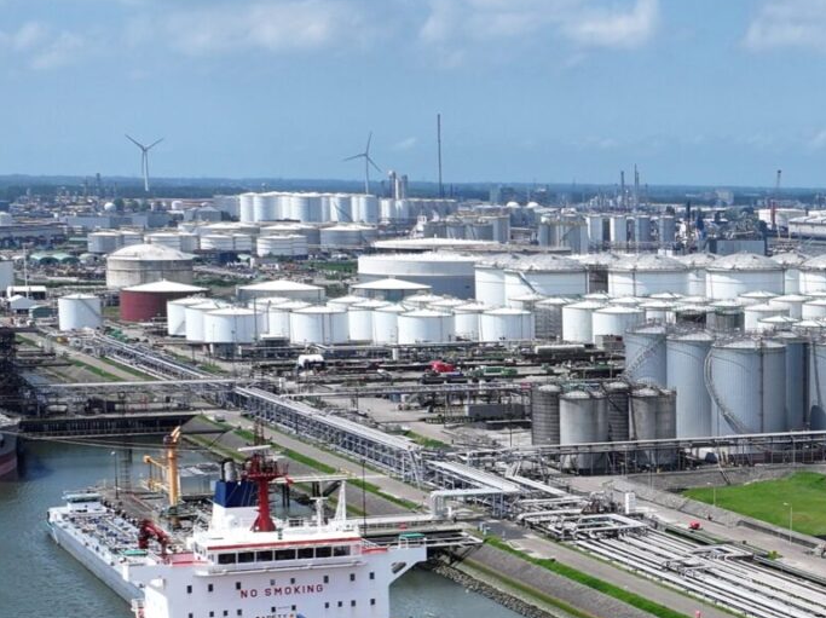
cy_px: 607
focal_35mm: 90
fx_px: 2146
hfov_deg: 20.7
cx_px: 908
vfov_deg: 16.1
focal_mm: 12.29
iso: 100
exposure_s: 1/2000
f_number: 2.8
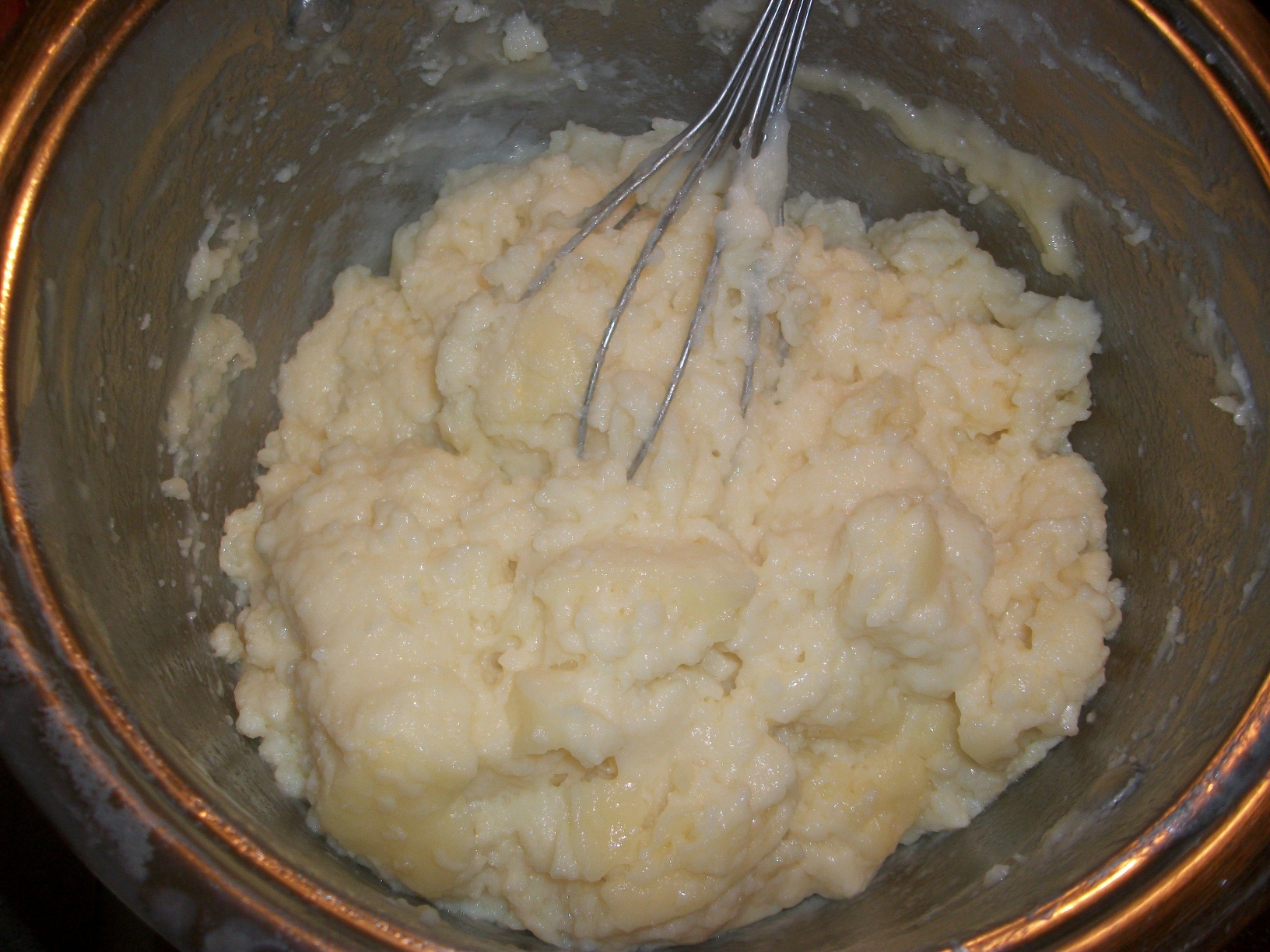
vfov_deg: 45.4
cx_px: 635
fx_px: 1137
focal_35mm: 31
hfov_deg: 58.4
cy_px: 476
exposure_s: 1/40
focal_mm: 5.7
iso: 125
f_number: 2.9
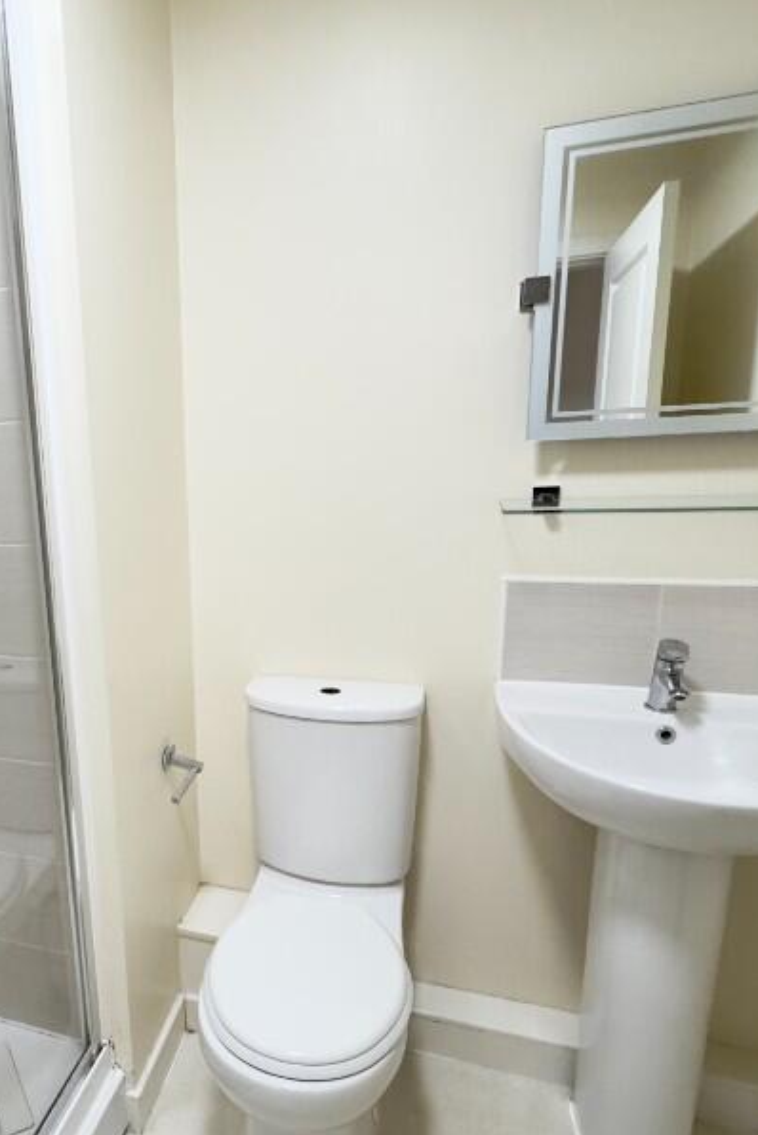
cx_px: 143
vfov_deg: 71.3
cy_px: 623
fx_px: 789
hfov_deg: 48.2
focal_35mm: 25
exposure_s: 1/100
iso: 250
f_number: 2.2
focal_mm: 2.22
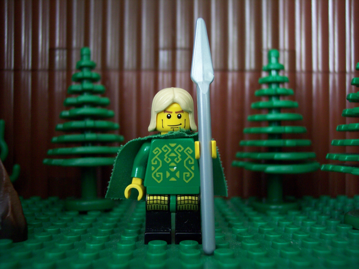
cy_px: 134
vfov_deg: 36.8
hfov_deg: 47.9
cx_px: 180
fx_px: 404
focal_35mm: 39
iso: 200
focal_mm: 8
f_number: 3.4
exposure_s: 1/8
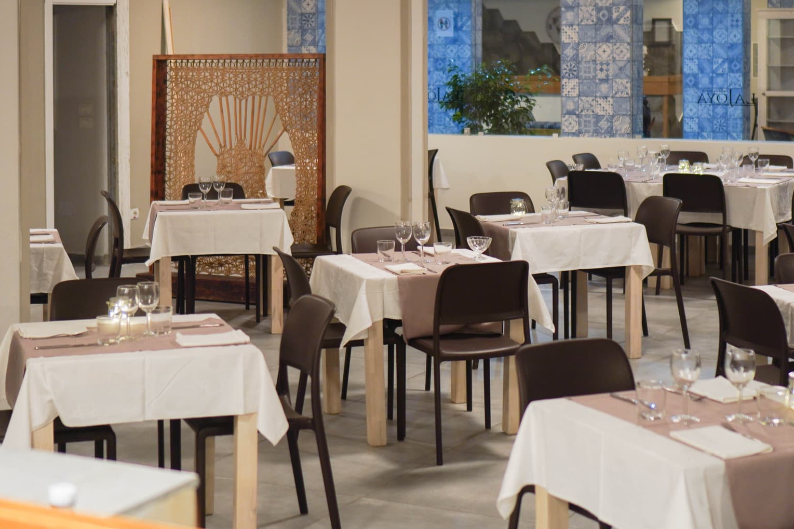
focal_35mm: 69
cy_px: 294
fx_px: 1514
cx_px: 422
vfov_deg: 19.8
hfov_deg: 29.4
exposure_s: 1/50
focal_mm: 35
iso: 200
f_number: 1.8
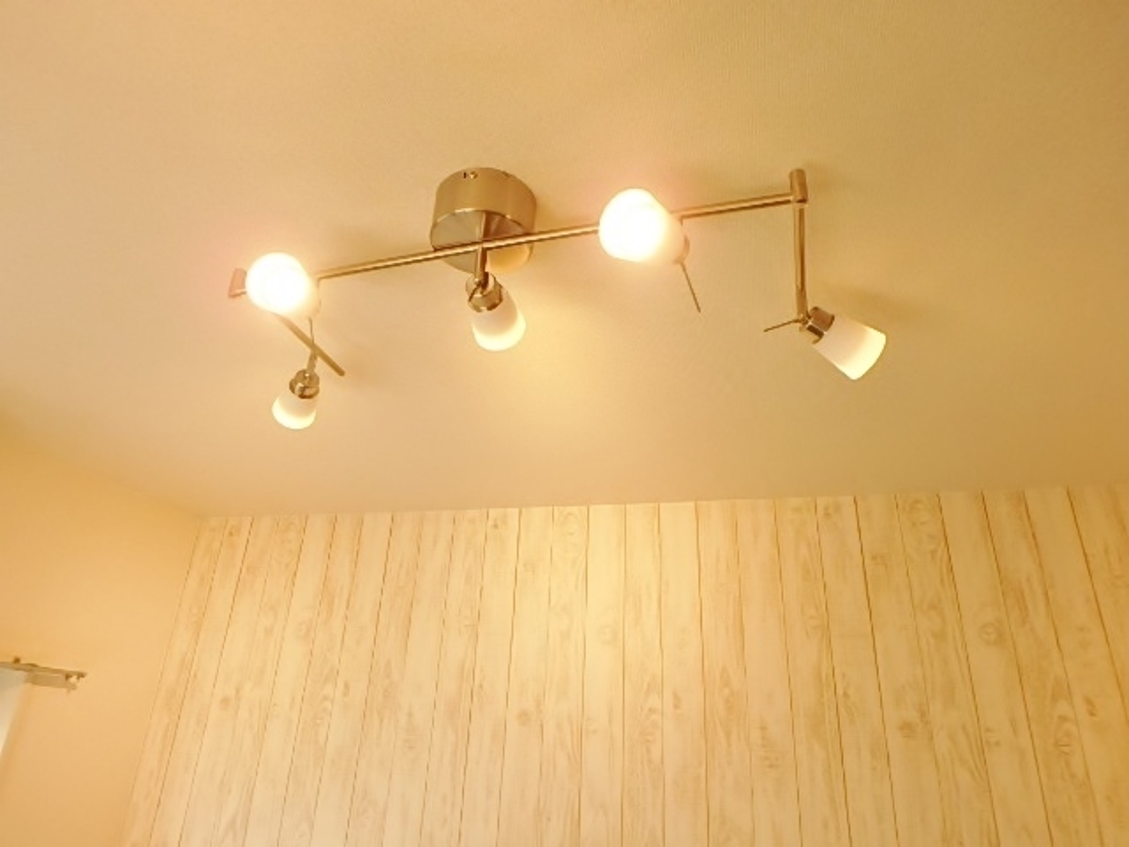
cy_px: 424
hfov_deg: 79.0
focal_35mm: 21
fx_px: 685
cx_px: 564
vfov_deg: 63.4
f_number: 3.5
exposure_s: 1/60
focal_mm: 3.7
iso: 125
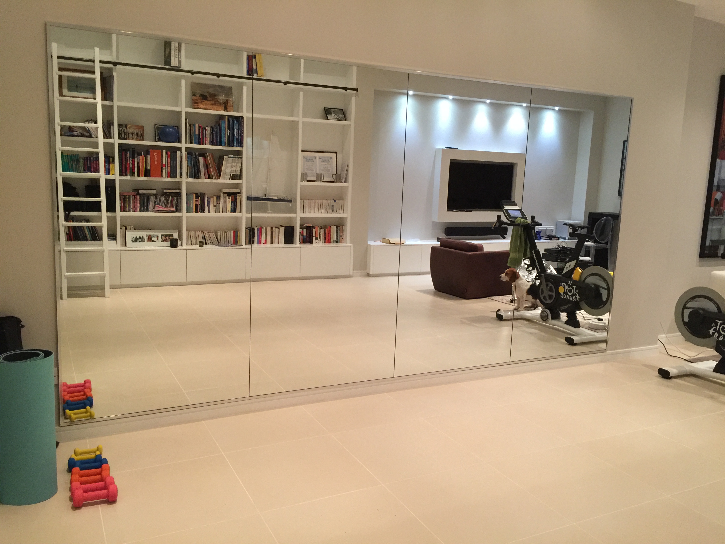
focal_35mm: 29
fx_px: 607
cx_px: 362
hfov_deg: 61.7
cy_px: 272
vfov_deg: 48.2
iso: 160
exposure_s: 1/17
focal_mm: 4.15
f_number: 2.2
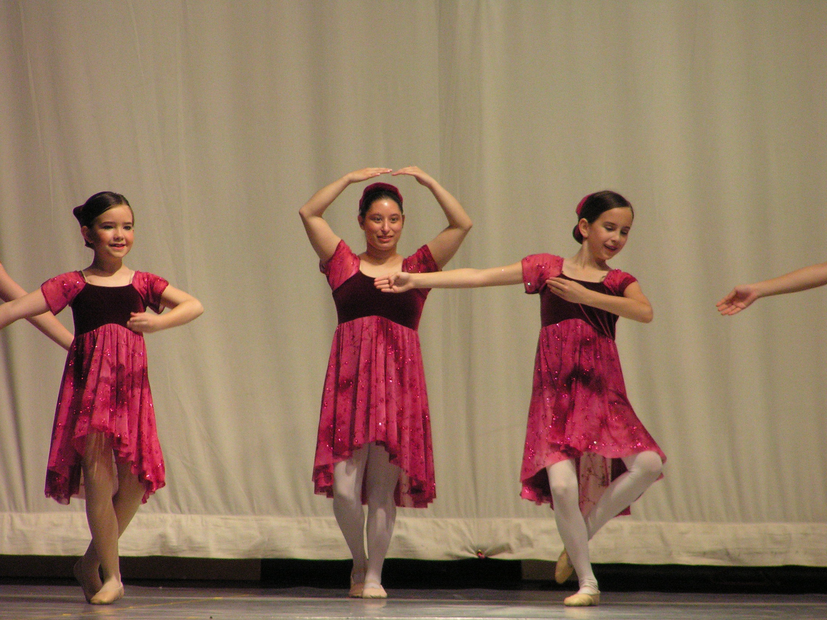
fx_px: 9078
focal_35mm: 380
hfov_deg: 5.2
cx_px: 414
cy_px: 310
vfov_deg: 3.9
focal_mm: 63
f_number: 3.7
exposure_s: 1/100
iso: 200
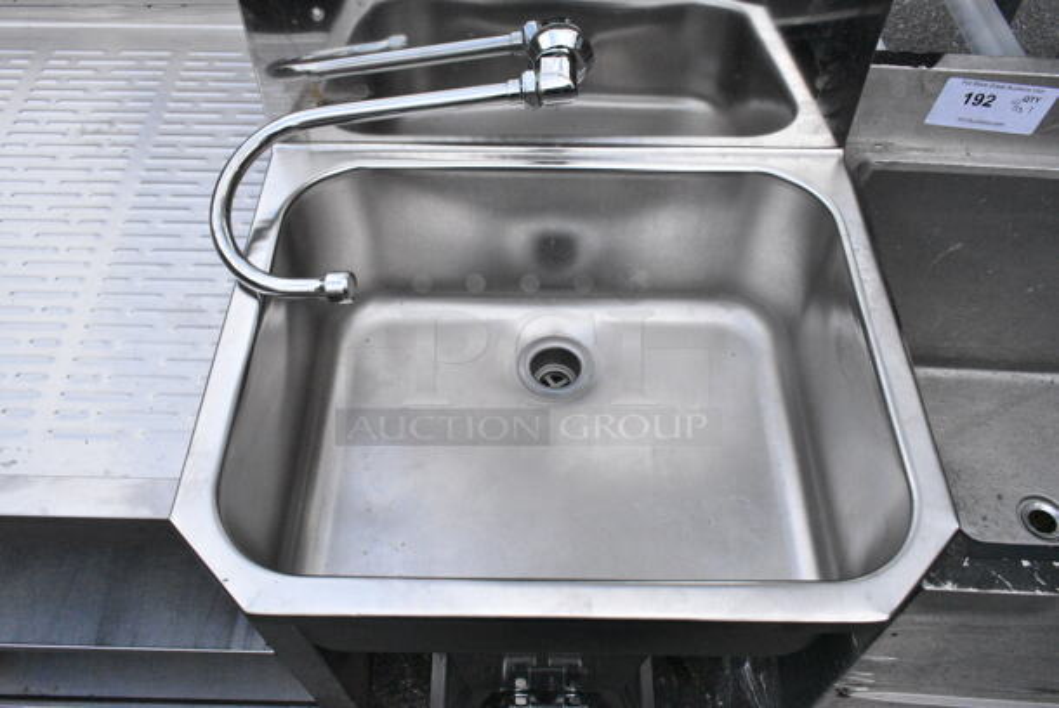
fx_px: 883
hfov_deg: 61.9
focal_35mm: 30
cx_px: 530
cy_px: 354
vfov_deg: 43.7
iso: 6400
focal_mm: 20
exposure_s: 1/800
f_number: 16
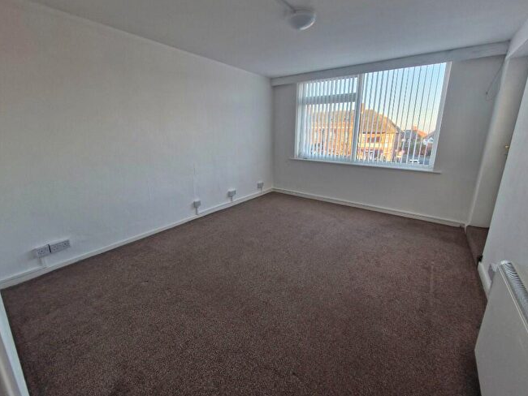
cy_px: 186
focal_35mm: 14
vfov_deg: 85.6
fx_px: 214
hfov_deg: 102.0
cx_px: 270
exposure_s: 1/50
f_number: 2.2
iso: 50
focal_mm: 1.74
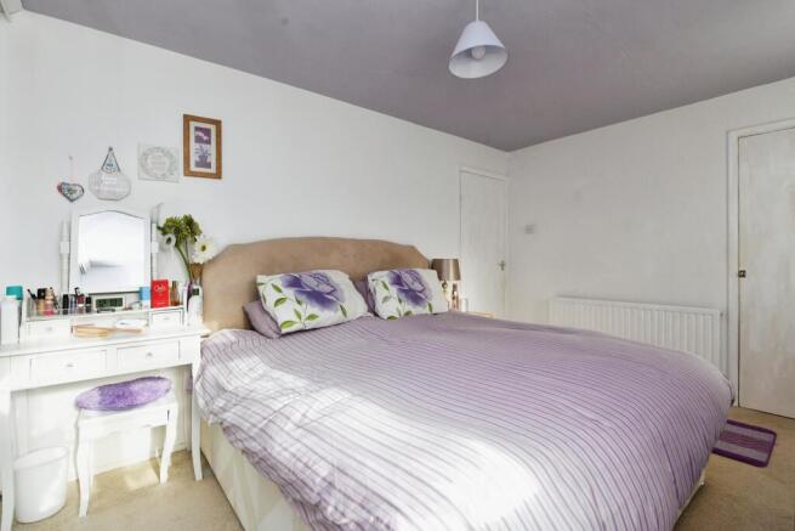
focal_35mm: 17
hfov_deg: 93.3
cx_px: 398
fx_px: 375
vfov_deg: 70.5
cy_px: 266
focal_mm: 17
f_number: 8
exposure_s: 1/200
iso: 800
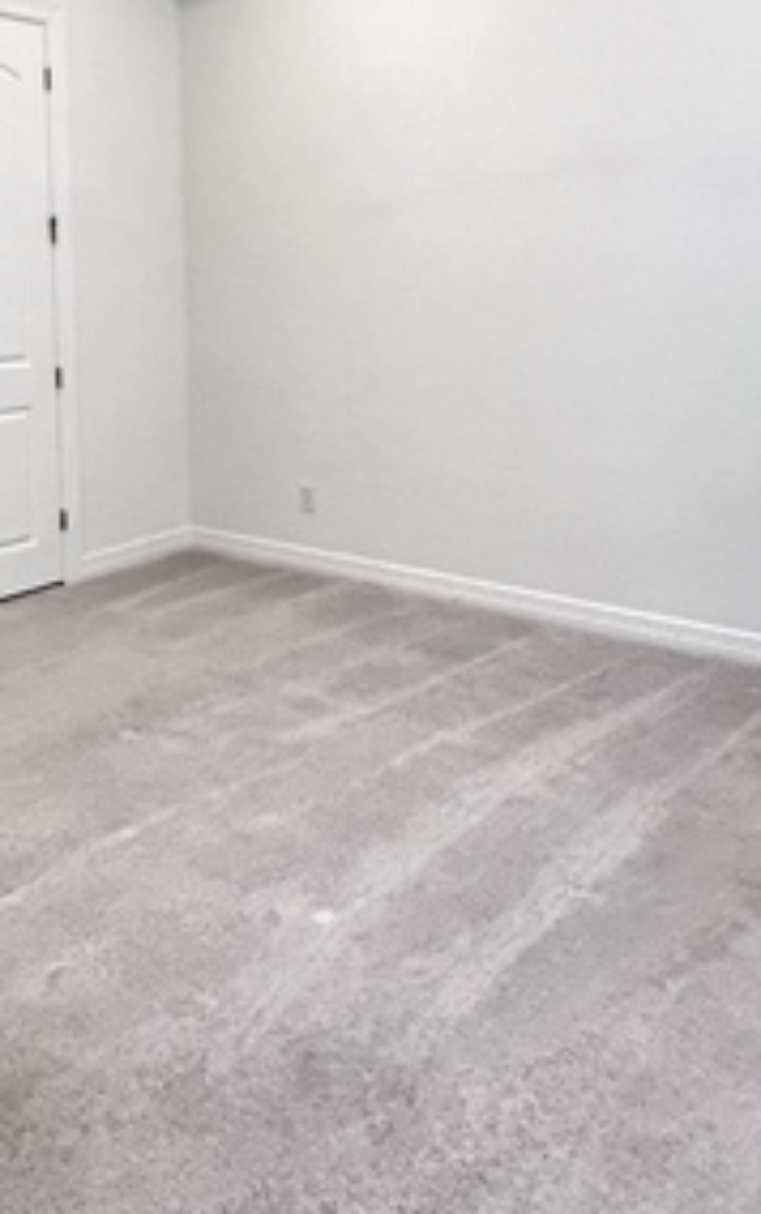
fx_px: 1027
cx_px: 278
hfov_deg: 40.3
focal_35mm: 31
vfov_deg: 59.7
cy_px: 402
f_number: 1.8
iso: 125
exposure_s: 1/120
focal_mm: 1.57
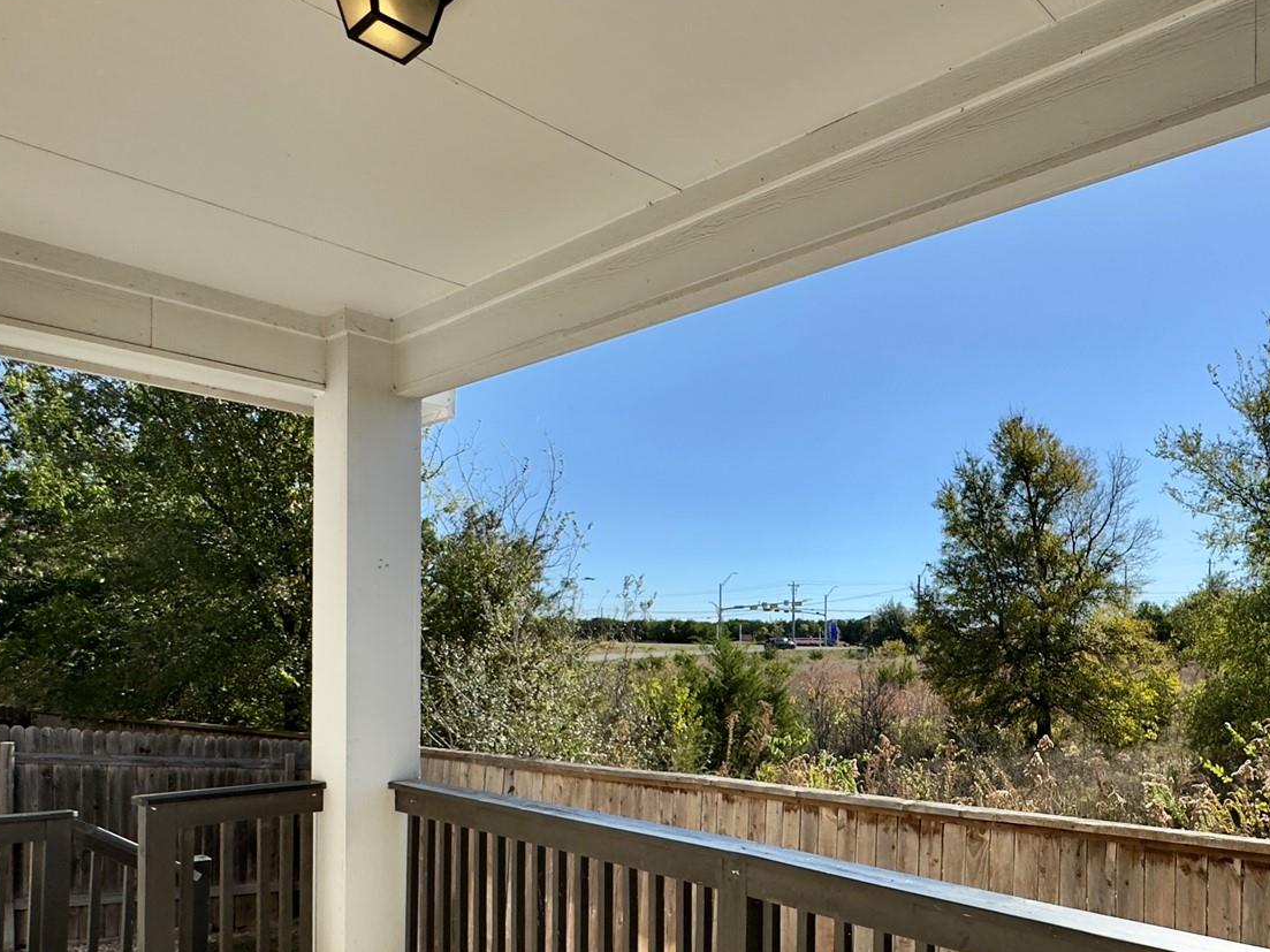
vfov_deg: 51.9
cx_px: 850
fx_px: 954
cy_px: 649
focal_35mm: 26
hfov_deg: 65.5
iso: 50
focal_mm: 2.22
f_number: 2.2
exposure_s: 1/2146
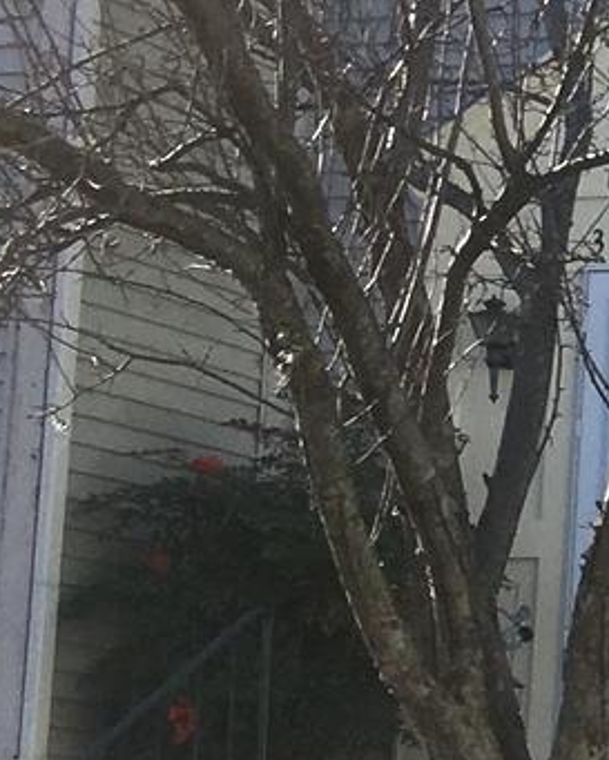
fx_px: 3828
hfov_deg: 7.6
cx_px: 1988
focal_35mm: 170
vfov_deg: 11.3
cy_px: 566
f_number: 2.2
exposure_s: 1/962
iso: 25
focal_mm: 4.15
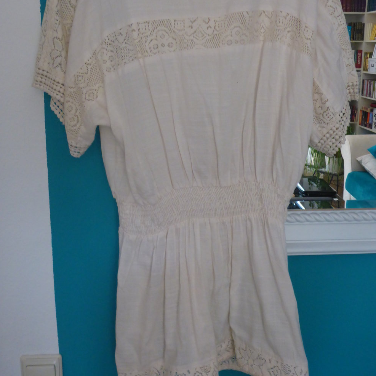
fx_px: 455
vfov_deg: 44.7
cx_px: 189
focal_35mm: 37
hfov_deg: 44.9
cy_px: 154
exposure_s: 1/40
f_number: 3.5
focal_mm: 5.5
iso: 400
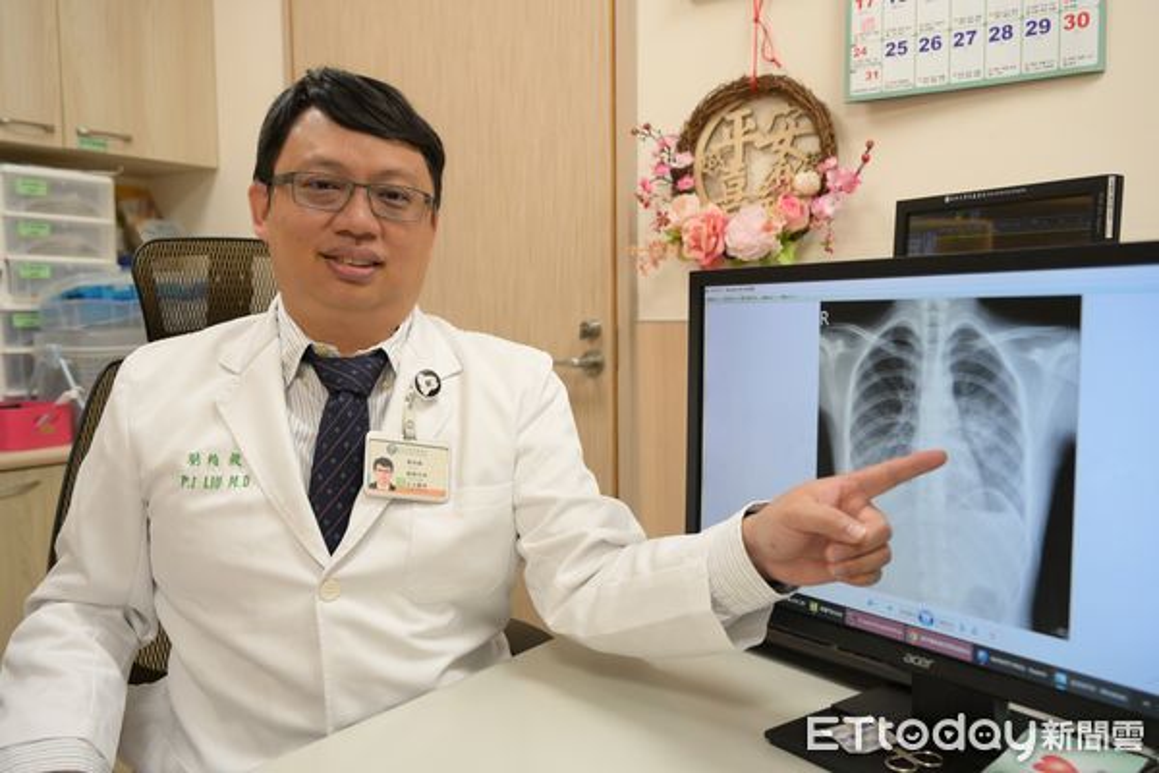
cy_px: 386
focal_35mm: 31
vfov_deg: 42.3
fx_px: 998
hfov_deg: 60.3
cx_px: 580
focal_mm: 31
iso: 5000
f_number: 4
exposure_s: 1/500
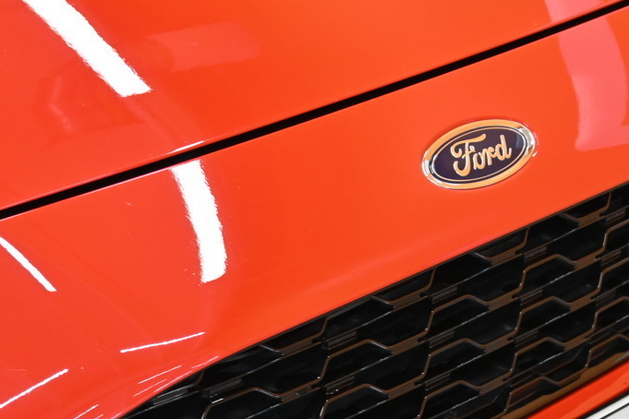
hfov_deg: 18.8
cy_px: 394
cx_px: 276
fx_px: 1901
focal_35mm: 109
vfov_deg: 12.5
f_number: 4.8
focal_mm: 30.5
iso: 500
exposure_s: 1/50
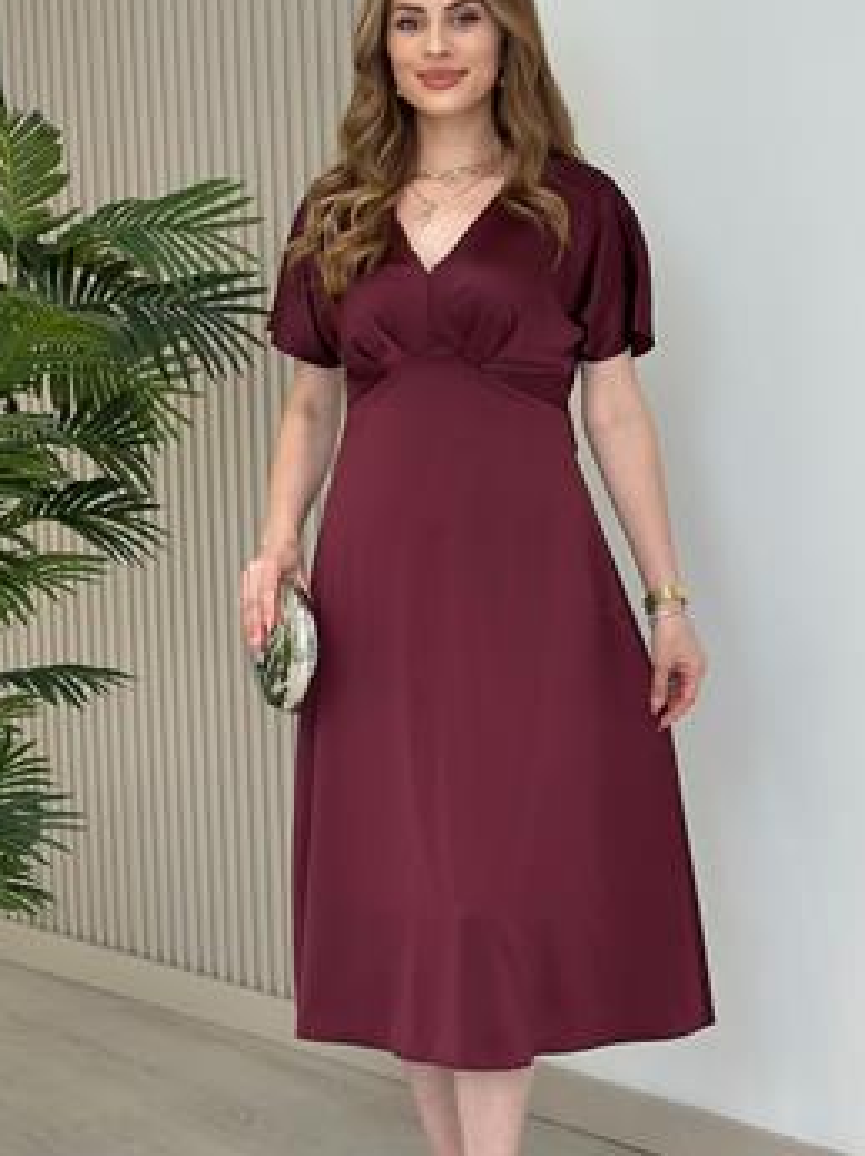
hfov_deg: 19.9
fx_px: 2469
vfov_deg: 26.3
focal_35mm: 74
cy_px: 553
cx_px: 481
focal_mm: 6.86
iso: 80
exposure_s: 1/270
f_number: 1.78
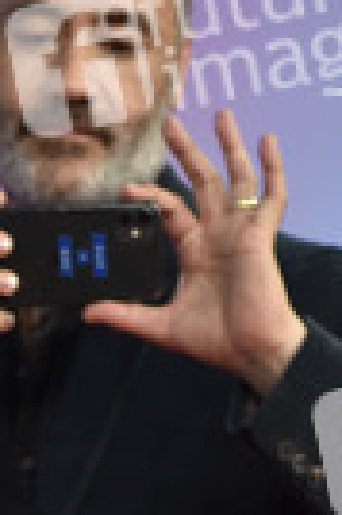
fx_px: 8514
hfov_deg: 2.3
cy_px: 623
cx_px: -146
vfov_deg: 3.5
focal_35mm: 596
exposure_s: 1/200
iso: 2000
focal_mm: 200
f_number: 5.6
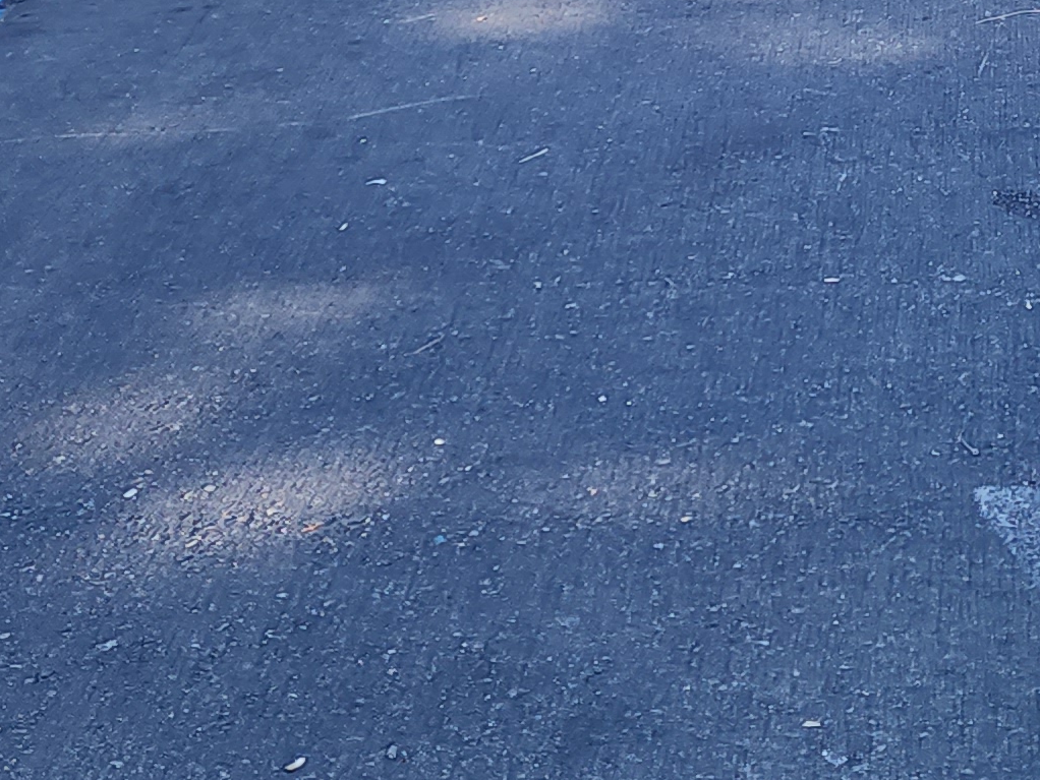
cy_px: -302
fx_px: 2705
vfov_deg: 15.4
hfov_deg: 20.9
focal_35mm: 90
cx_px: 1073
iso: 12
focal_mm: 6.4
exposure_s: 1/143
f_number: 1.8
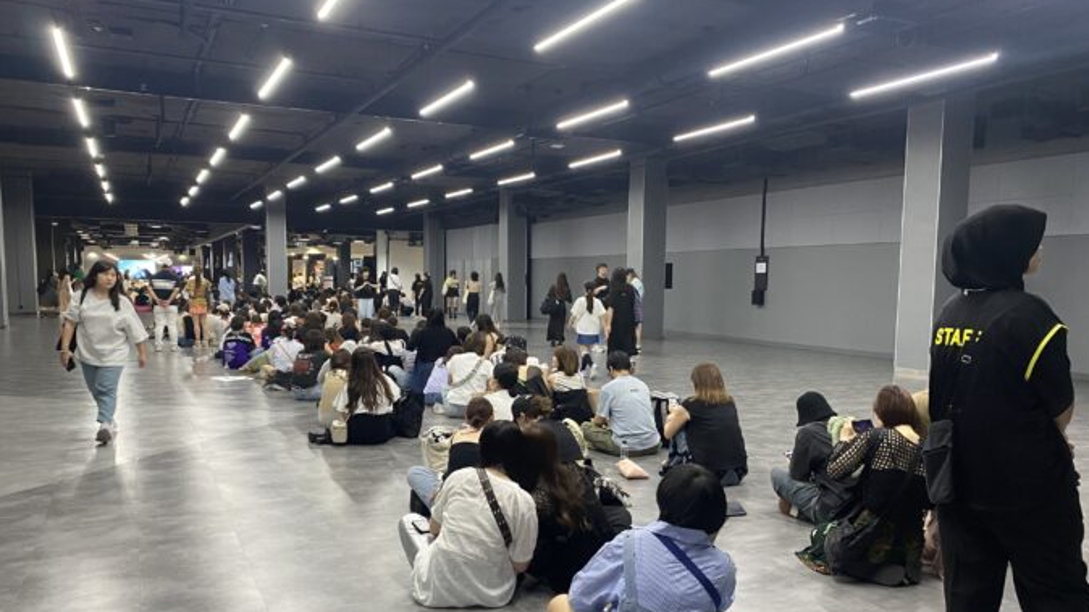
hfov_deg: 66.1
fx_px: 837
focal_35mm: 29
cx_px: 554
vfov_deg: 40.0
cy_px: 375
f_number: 1.8
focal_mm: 4.25
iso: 320
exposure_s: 1/50
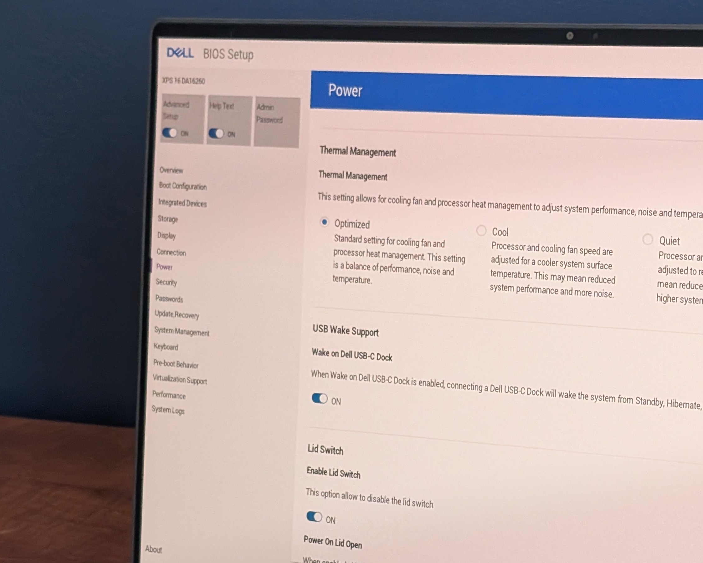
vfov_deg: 17.6
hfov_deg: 21.5
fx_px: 1810
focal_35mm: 87
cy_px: 391
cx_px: 636
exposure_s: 1/478
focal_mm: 6.9
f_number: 1.68
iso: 894
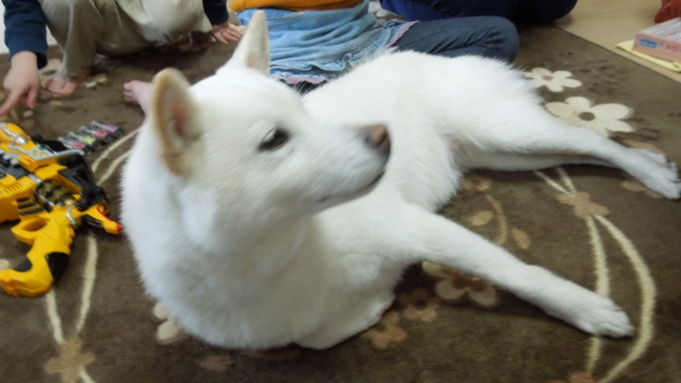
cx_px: 348
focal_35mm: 28
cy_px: 176
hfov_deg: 67.9
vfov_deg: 41.5
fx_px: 506
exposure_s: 1/30
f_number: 3.3
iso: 500
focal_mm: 4.5
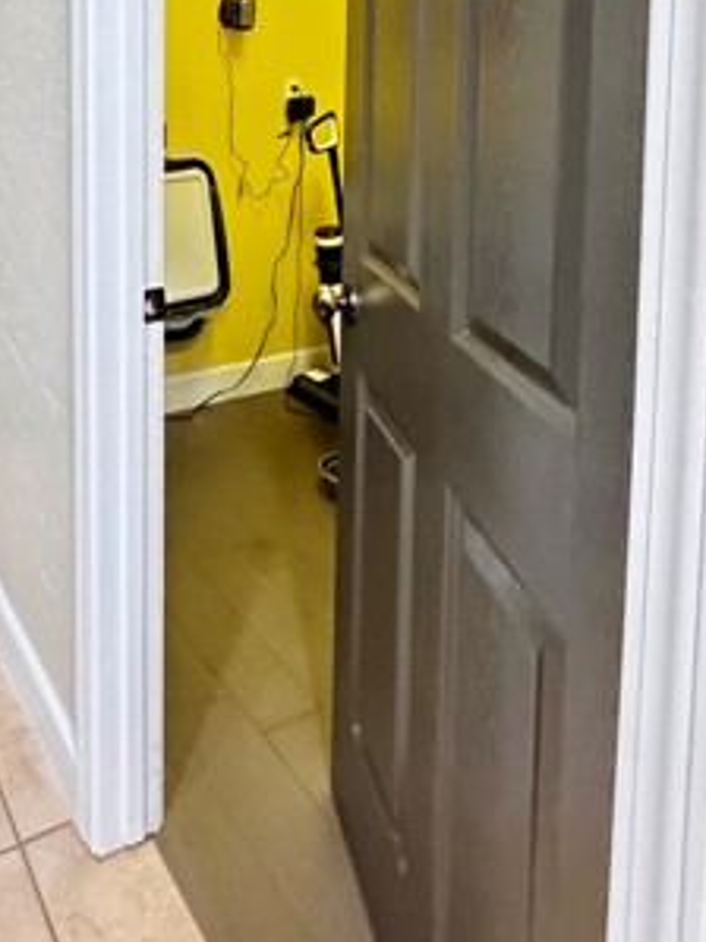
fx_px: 816
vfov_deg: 53.2
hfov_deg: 43.4
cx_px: 91
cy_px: 110
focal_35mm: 30
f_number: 2.2
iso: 1250
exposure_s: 1/40
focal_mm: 2.22
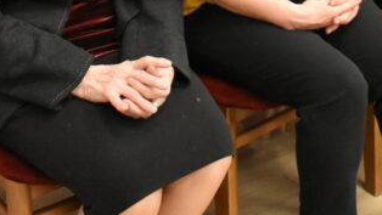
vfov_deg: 10.1
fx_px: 1095
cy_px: -268
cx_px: 316
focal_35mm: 108
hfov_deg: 19.6
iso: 4500
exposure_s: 1/125
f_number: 3.5
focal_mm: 18
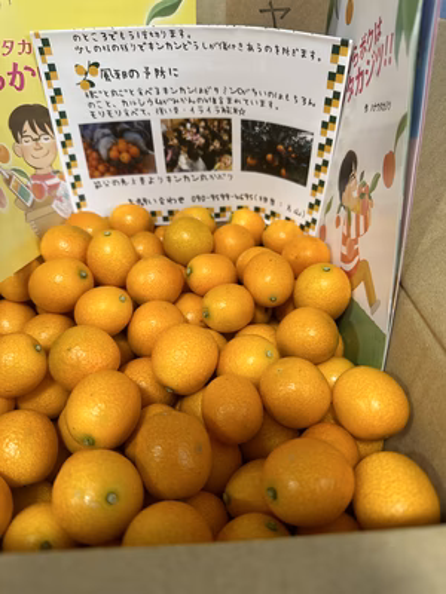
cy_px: 297
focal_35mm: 24
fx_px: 412
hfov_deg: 56.8
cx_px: 223
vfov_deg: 71.6
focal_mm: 6.86
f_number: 1.78
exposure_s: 1/60
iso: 200
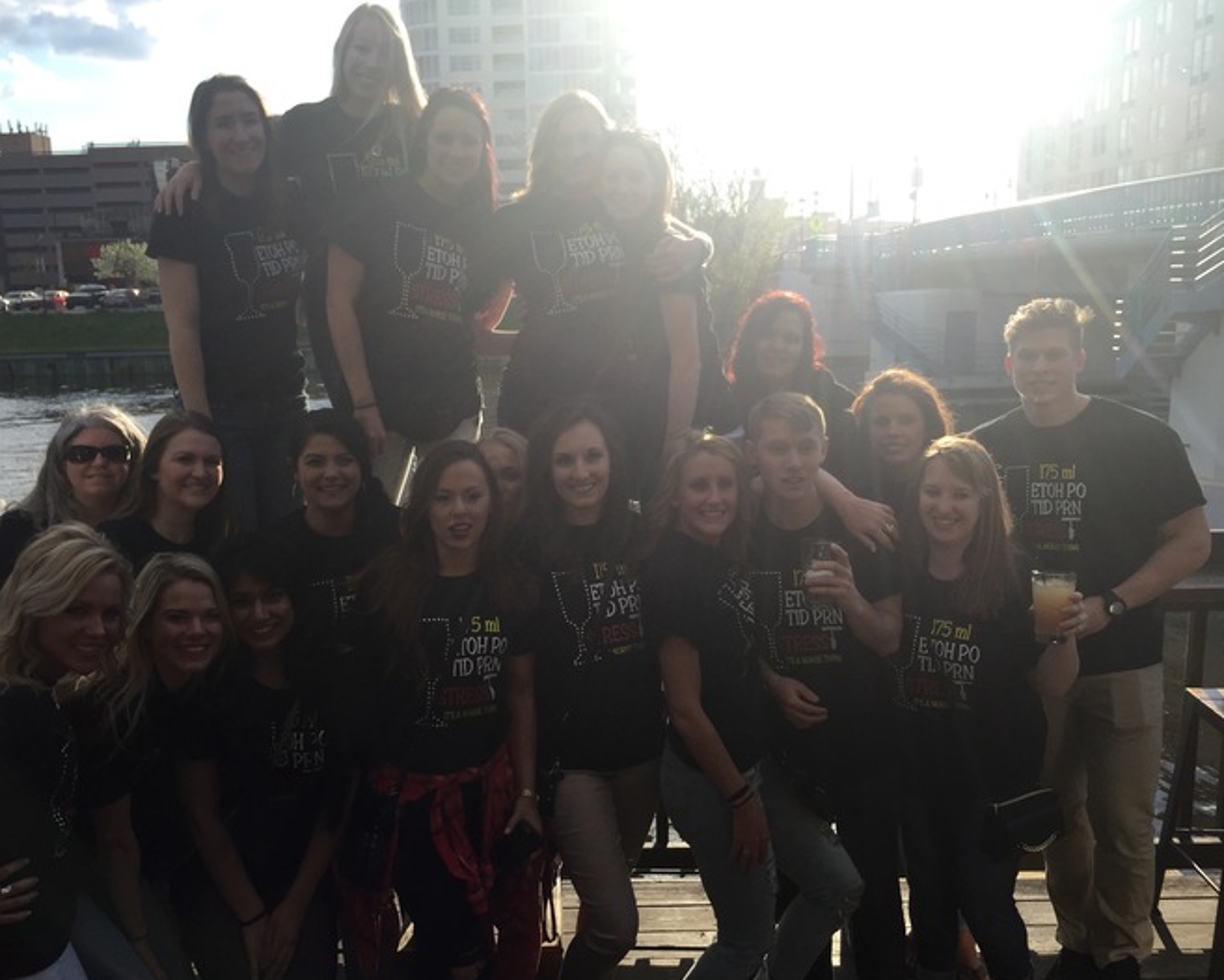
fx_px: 1123
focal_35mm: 31
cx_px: 564
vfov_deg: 47.1
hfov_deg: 57.1
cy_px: 494
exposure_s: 1/1041
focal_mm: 4.15
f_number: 2.2
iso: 32
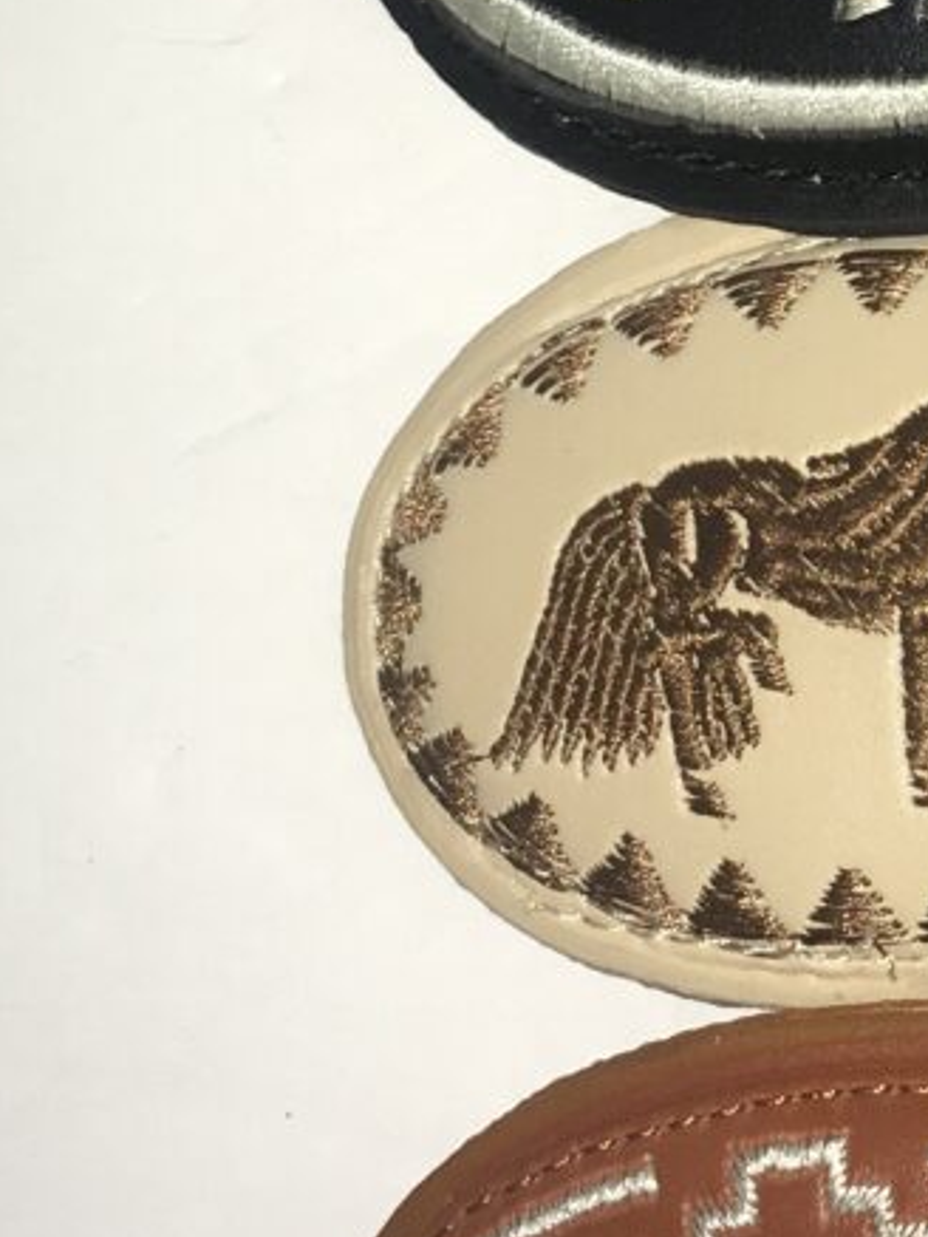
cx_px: 1282
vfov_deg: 18.9
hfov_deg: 13.8
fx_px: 3644
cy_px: 93
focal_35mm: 102
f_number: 2.2
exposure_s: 1/69
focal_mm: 4.15
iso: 25
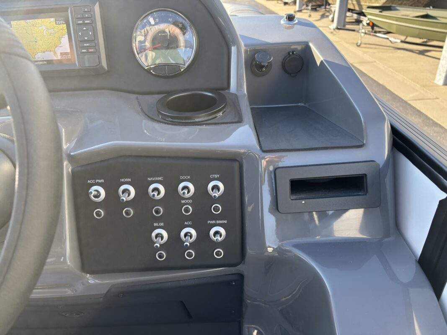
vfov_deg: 53.1
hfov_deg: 67.3
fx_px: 336
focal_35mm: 26
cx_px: 224
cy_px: 168
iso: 50
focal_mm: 5.96
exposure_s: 1/277
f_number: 1.6
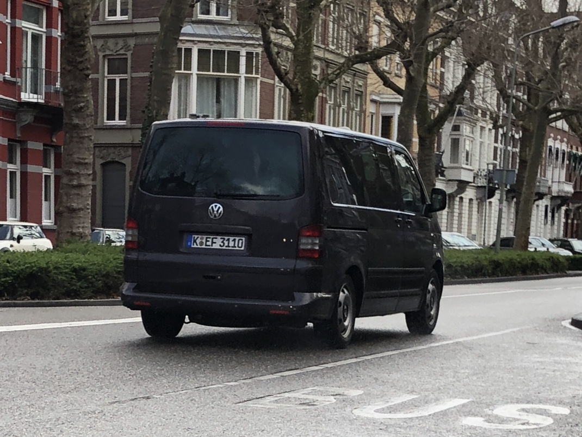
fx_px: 471
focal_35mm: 28
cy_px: 218
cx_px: 291
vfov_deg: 49.8
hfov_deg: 63.4
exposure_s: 1/287
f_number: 1.8
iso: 20
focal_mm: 3.99
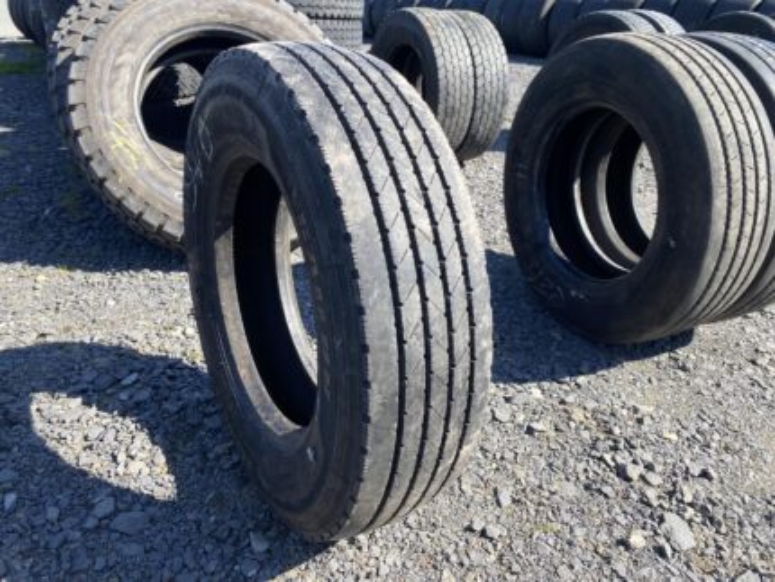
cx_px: 388
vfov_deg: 53.1
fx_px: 582
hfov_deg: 67.3
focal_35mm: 26
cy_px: 291
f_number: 1.8
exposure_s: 1/793
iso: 32
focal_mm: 4.25
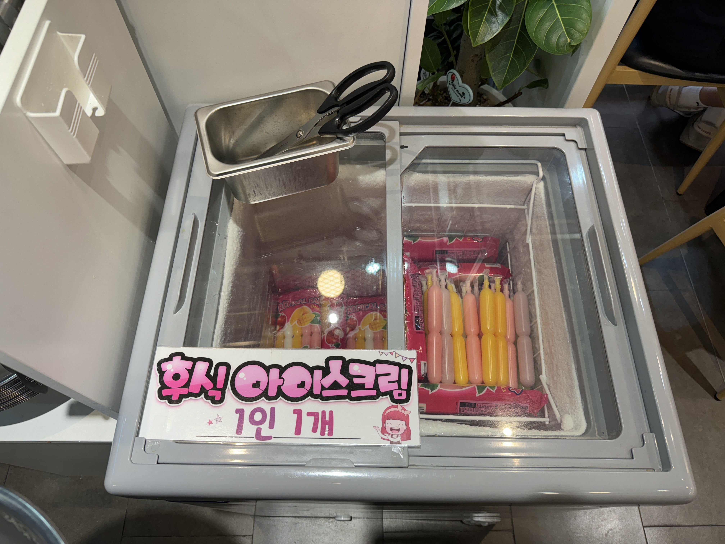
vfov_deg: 56.8
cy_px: 272
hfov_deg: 71.6
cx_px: 362
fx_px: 503
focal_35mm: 24
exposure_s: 1/120
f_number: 1.78
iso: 64
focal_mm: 6.76
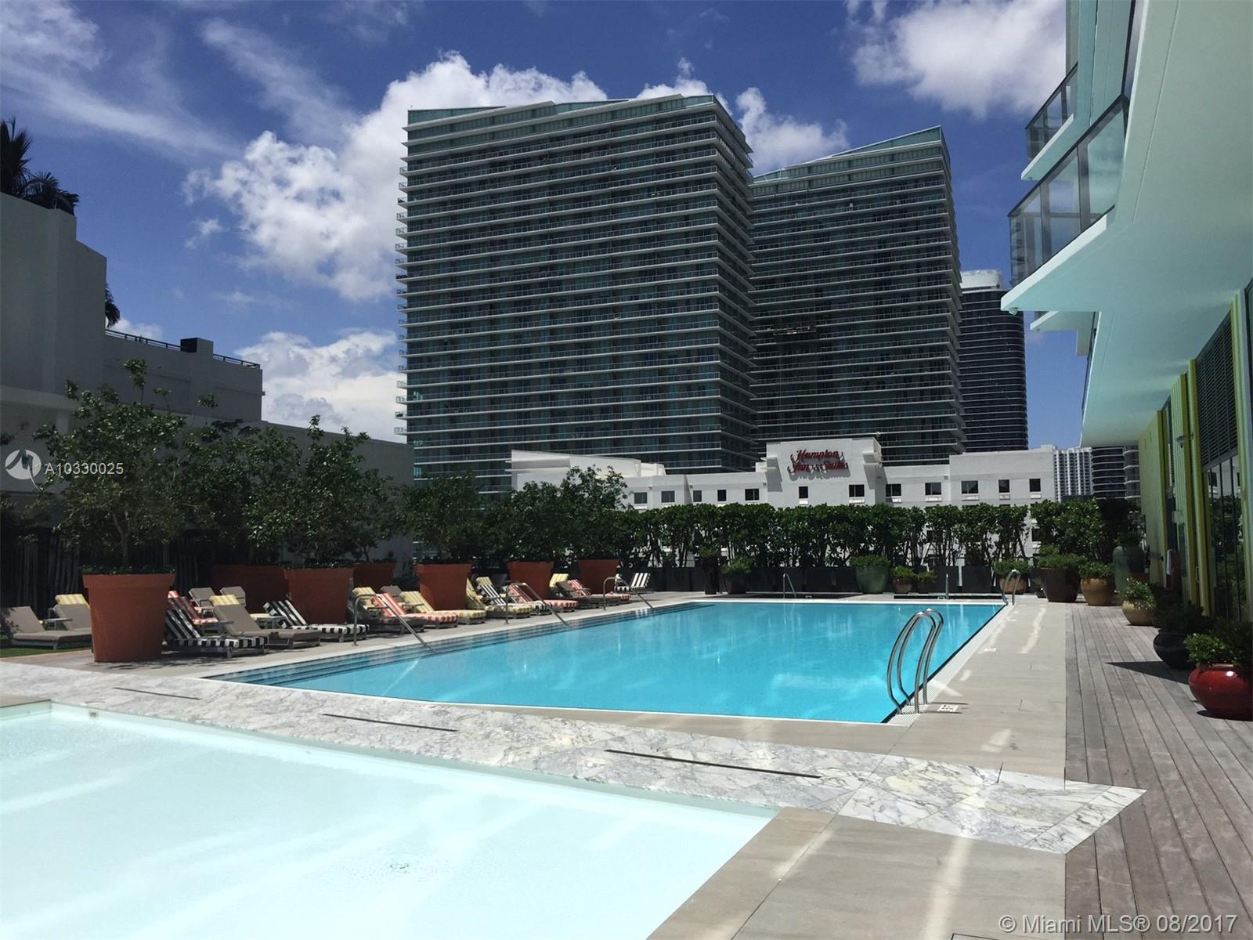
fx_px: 1050
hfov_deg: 61.7
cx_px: 626
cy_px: 470
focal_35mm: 29
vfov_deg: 48.2
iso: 32
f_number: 2.2
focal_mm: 4.15
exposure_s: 1/5650
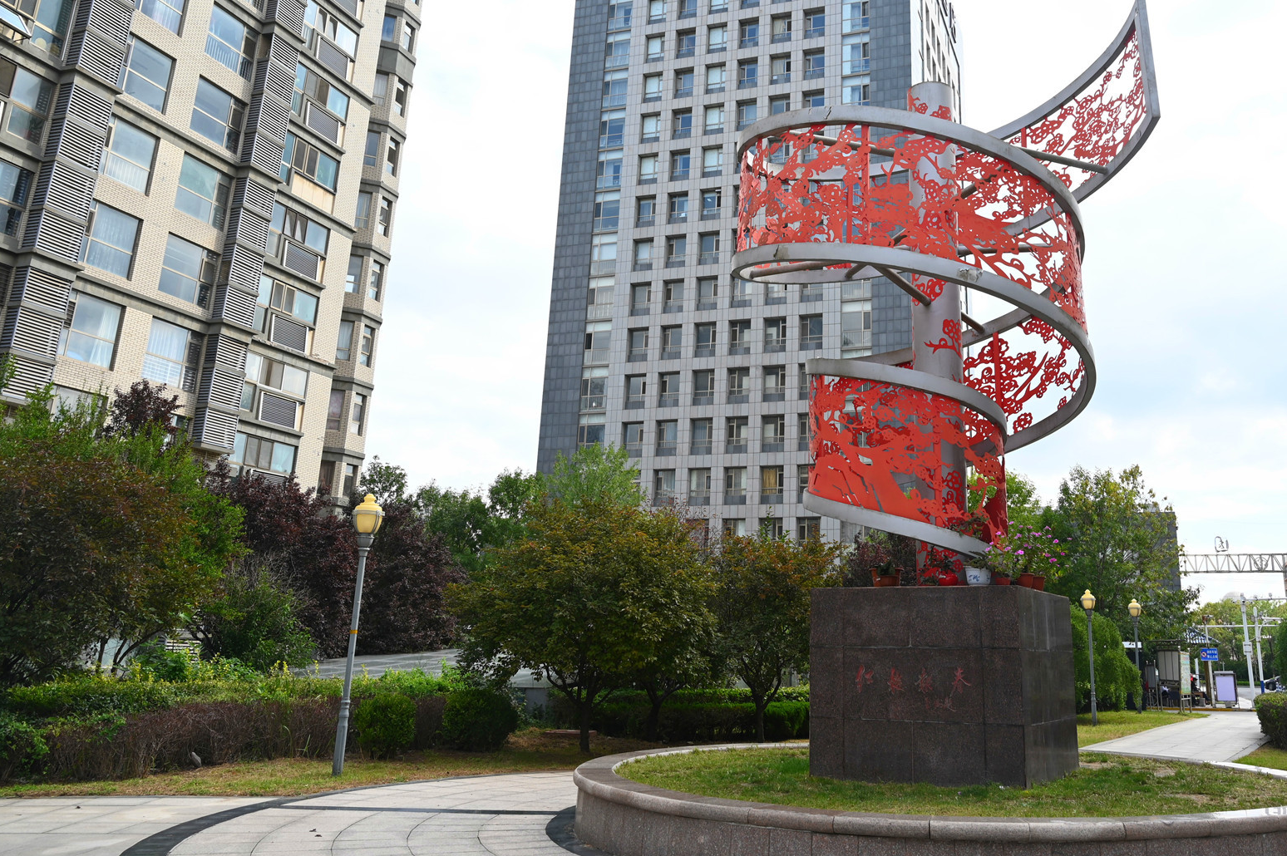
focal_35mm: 31
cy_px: 313
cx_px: 795
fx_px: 1108
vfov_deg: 41.9
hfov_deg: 59.6
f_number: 9
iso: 100
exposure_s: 1/100
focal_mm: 24
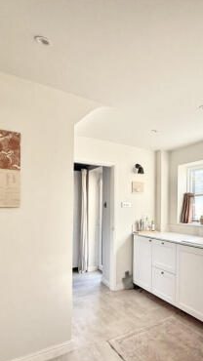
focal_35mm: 24
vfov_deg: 75.7
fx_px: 230
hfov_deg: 41.1
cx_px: 206
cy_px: 210
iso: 64
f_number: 2.2
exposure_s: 1/172
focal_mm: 2.22
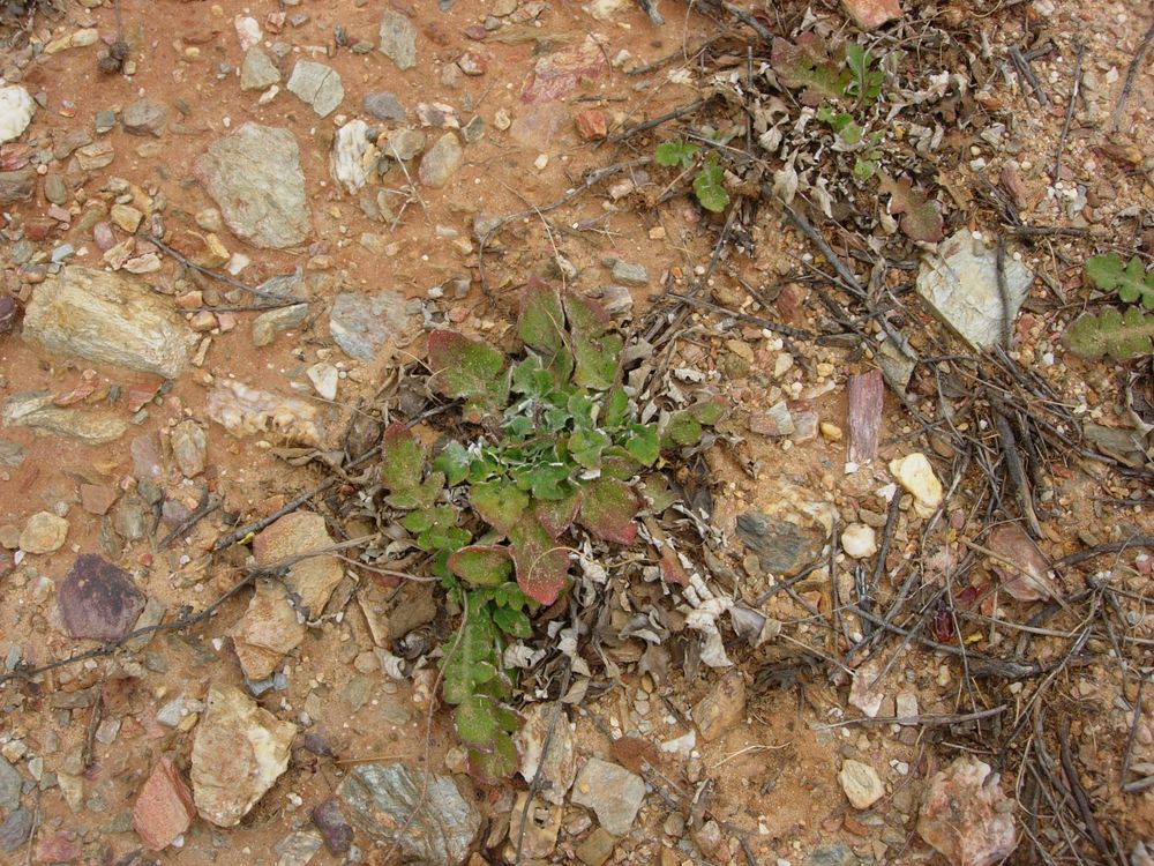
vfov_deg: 37.7
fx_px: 1267
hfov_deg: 49.0
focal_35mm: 38
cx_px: 577
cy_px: 433
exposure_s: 1/373
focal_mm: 7.8
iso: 64
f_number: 4.8
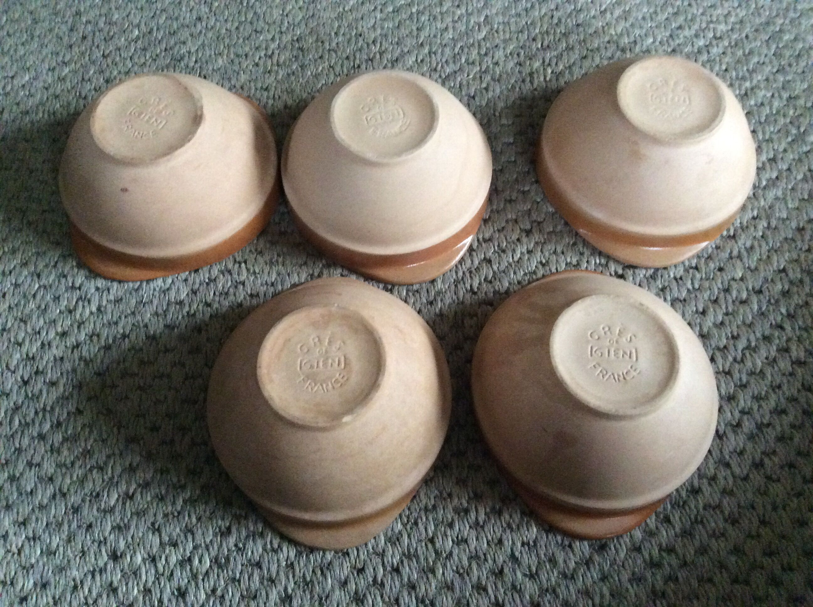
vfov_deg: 44.1
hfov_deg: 56.9
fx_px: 750
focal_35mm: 32
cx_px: 406
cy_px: 304
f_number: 2.4
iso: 500
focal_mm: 3.3
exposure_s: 1/17
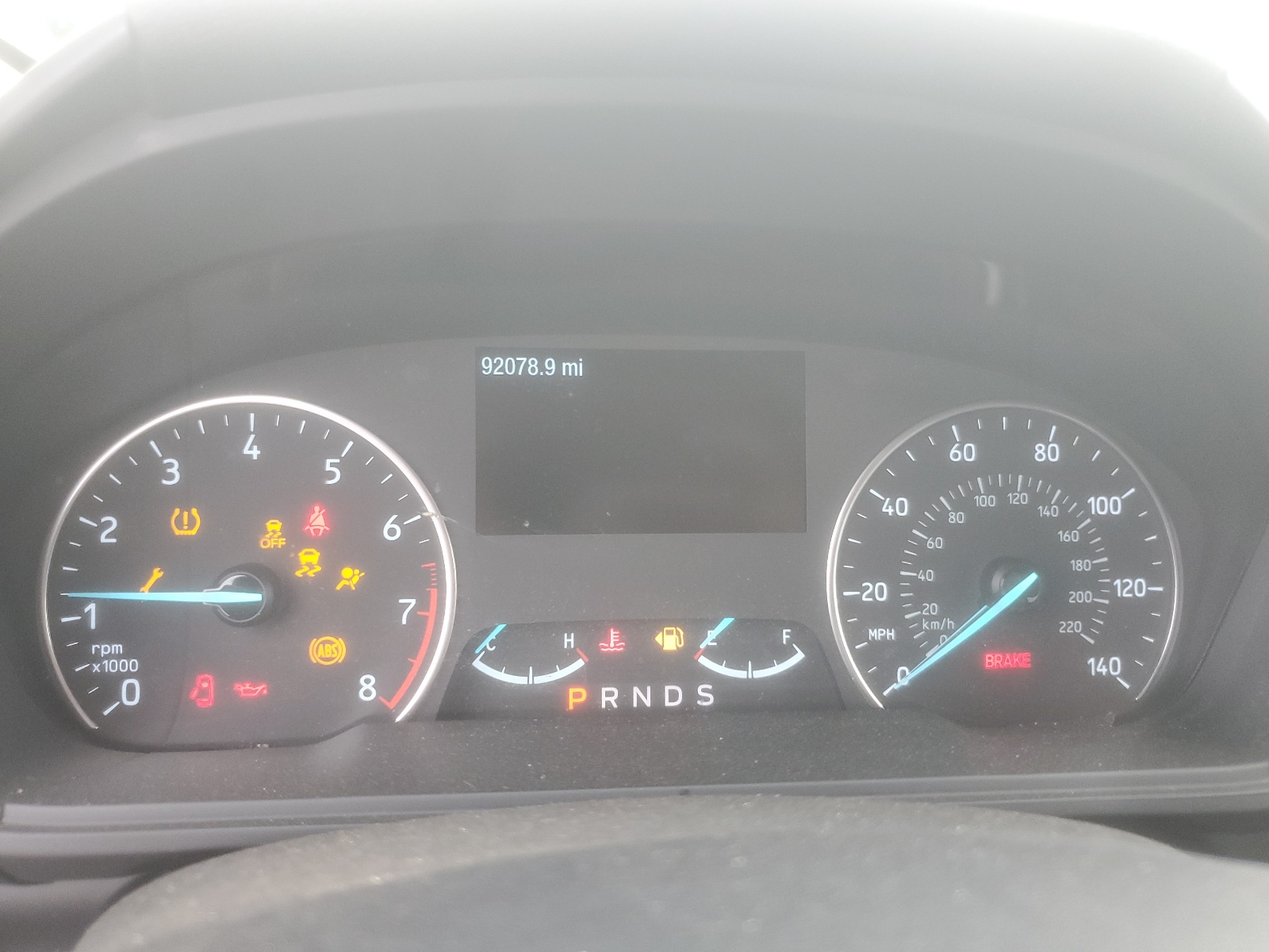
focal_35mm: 26
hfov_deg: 67.3
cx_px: 634
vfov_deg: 53.1
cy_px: 476
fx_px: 953
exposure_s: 1/60.2
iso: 81
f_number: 1.5
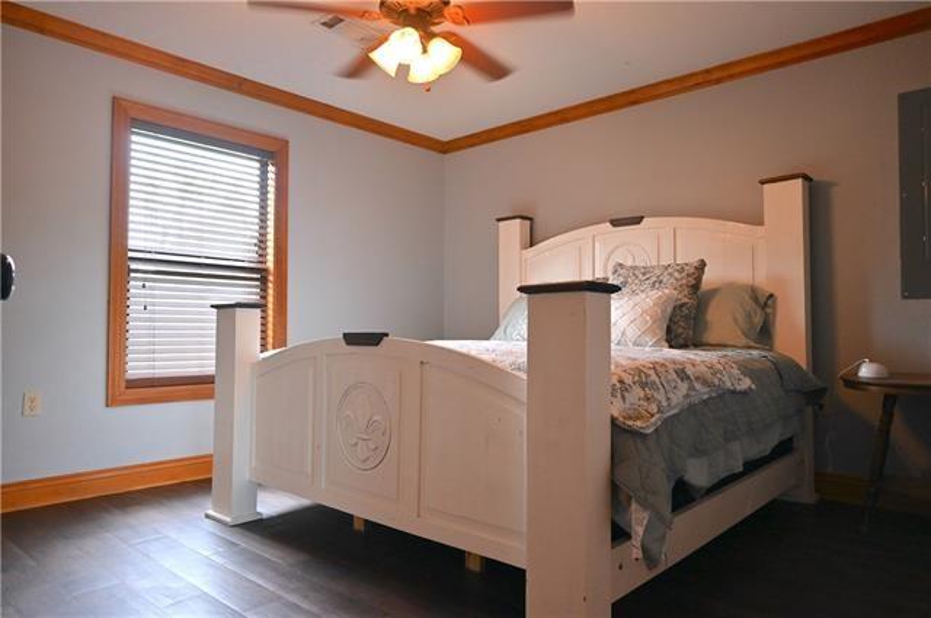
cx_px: 466
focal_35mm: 24
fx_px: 620
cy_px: 309
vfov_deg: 53.0
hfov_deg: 73.8
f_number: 8
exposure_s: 1/80
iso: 2000
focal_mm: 24
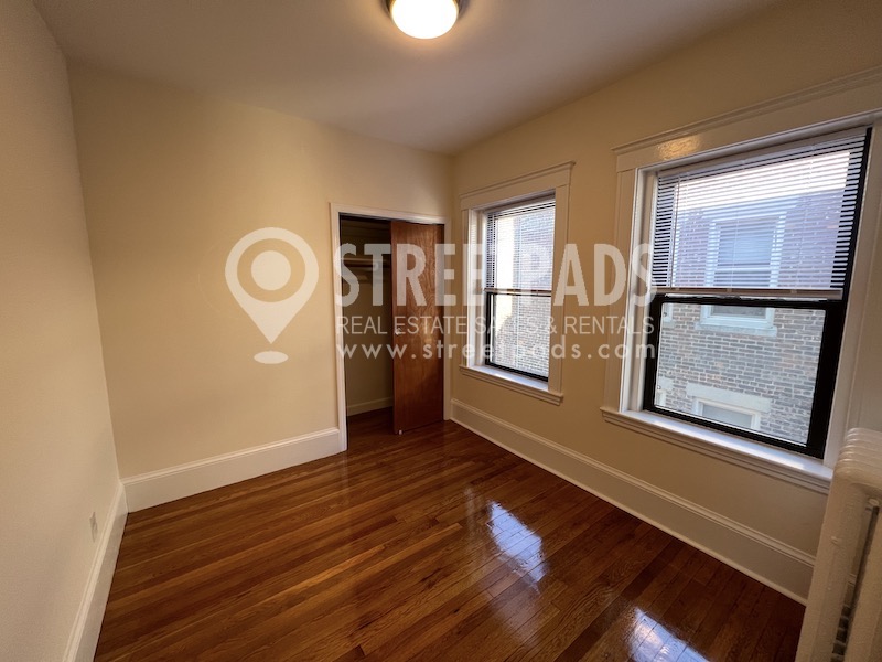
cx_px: 441
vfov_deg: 89.9
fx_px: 331
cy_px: 331
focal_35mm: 13
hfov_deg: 106.2
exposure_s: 1/120
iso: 160
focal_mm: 1.57
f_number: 1.8
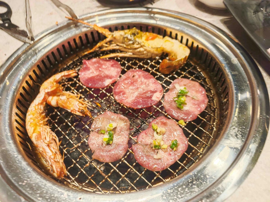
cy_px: 101
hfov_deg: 73.9
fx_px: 179
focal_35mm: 23
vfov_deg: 58.9
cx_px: 135
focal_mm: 8.72
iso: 800
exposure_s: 1/60.1
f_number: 2
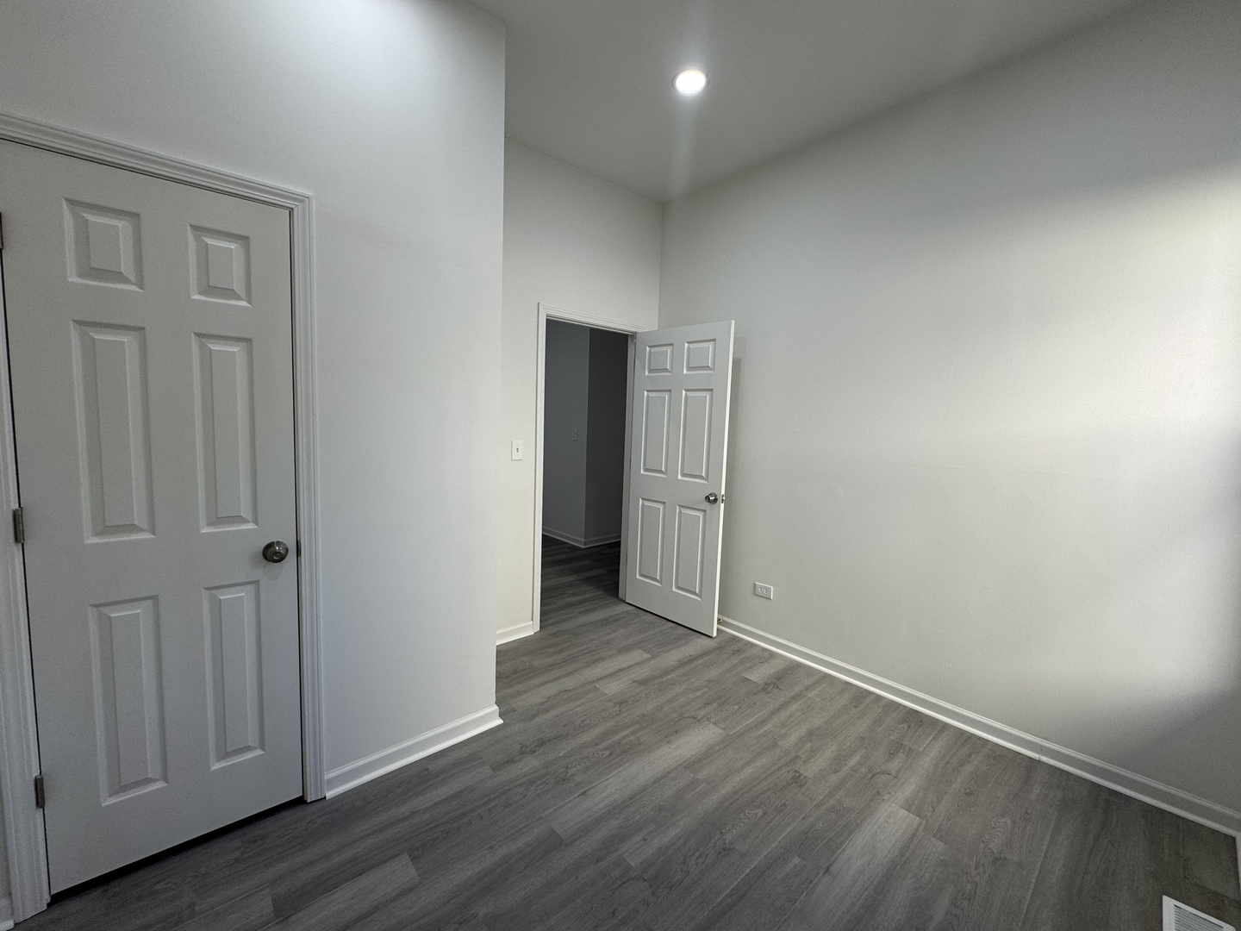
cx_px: 620
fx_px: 502
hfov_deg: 102.1
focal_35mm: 14
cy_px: 466
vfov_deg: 85.7
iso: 80
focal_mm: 2.22
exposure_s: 1/120
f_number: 2.2
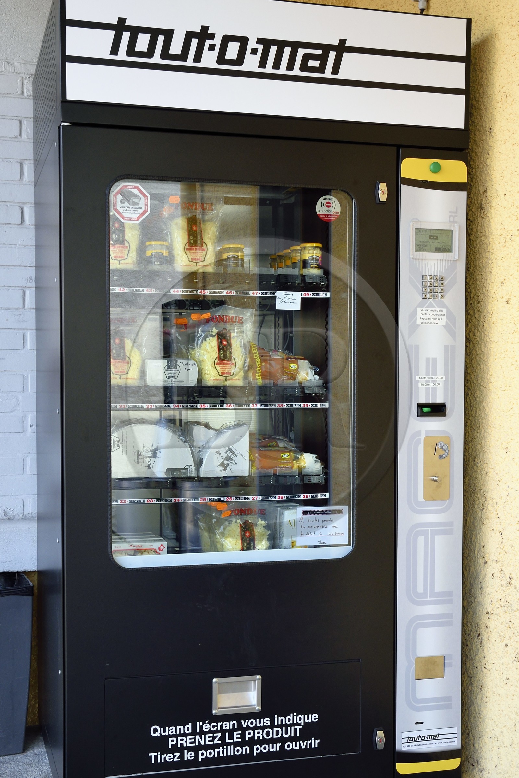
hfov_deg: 35.1
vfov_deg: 50.7
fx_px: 822
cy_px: 389
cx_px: 260
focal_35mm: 38
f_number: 10
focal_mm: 38
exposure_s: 1/100
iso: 800
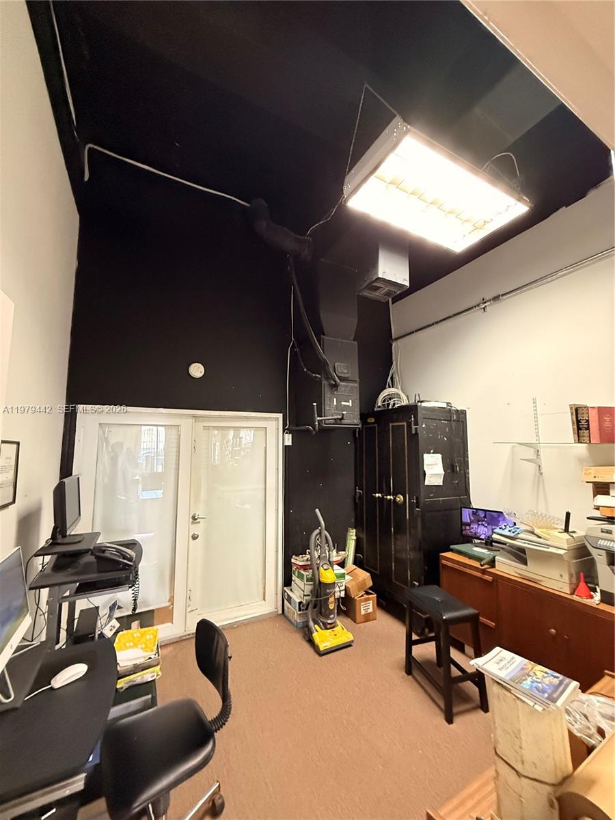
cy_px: 410
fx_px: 332
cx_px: 308
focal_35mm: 14
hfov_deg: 85.7
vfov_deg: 102.1
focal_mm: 2.22
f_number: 2.2
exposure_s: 1/60
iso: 800
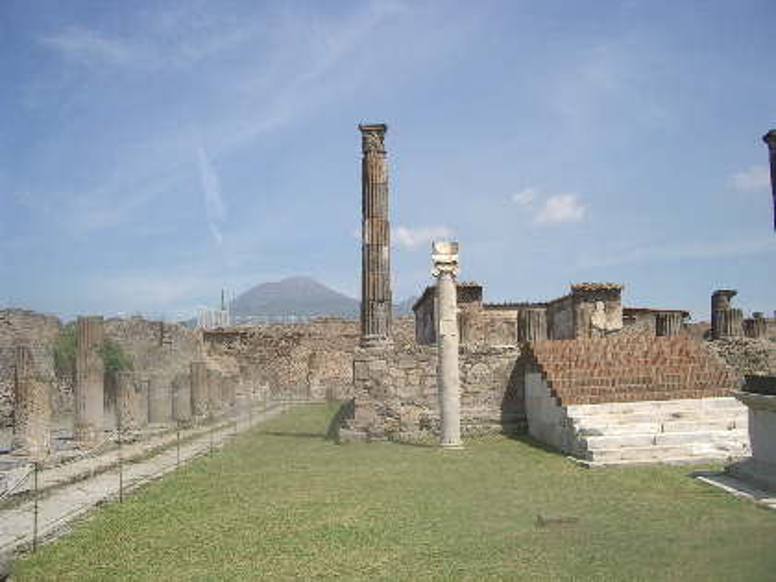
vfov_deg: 40.7
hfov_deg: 52.6
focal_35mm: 35
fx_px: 785
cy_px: 291
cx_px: 388
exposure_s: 1/500
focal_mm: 5.8
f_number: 4.3
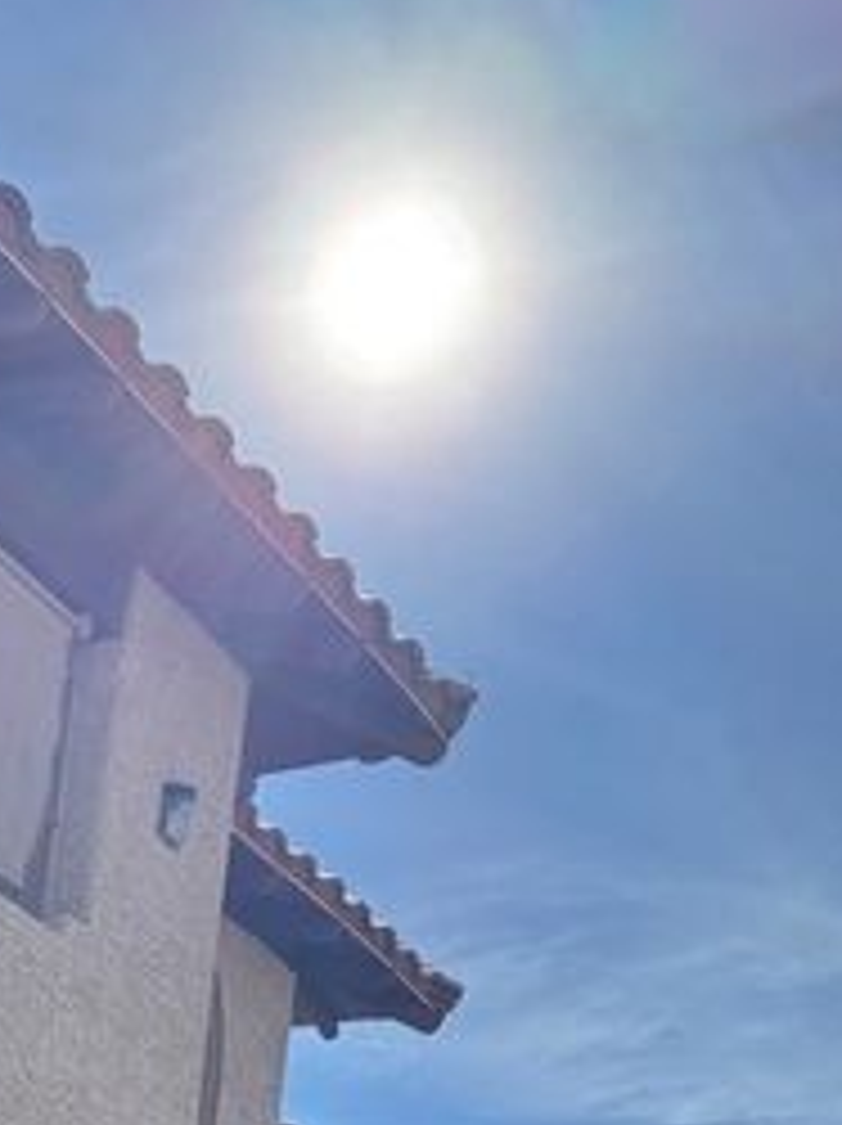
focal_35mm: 64
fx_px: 2079
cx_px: -99
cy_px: 1285
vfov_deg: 27.3
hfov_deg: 21.6
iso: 80
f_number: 1.78
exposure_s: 1/5348
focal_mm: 6.76
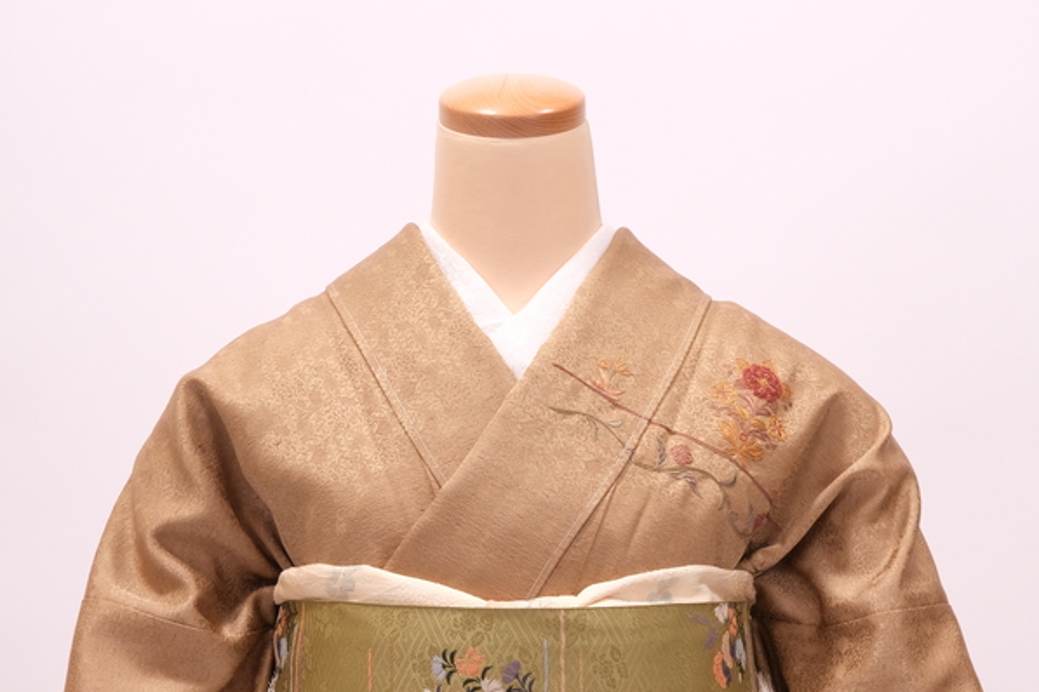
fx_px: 5223
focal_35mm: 181
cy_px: 756
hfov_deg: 11.4
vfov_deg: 7.5
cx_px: 520
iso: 1000
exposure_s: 1/125
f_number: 8
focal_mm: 80
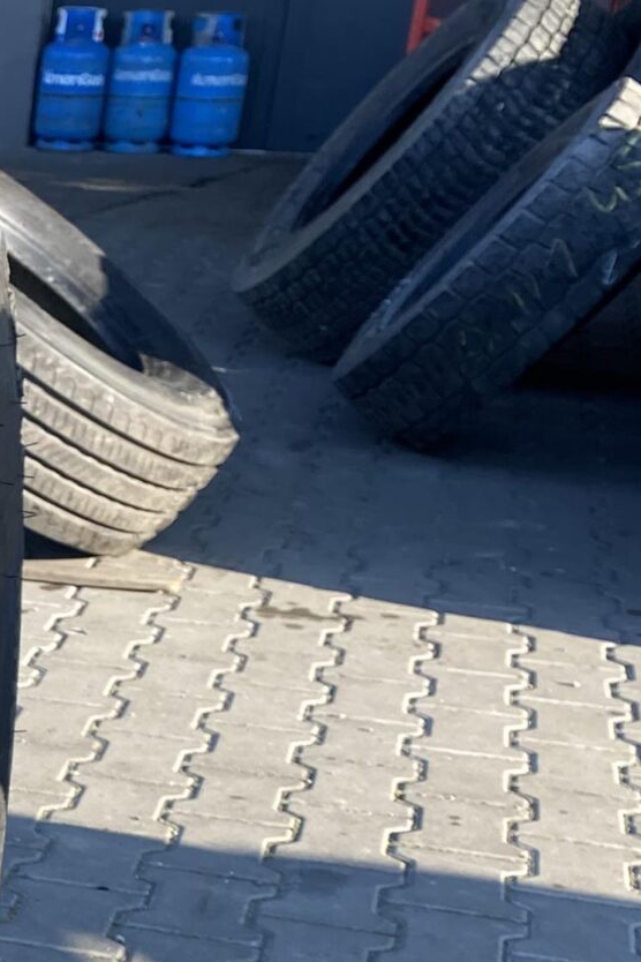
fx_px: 2217
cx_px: -557
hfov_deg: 14.3
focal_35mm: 83
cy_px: 1032
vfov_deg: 23.1
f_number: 1.8
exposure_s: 1/458
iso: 32
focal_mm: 4.25
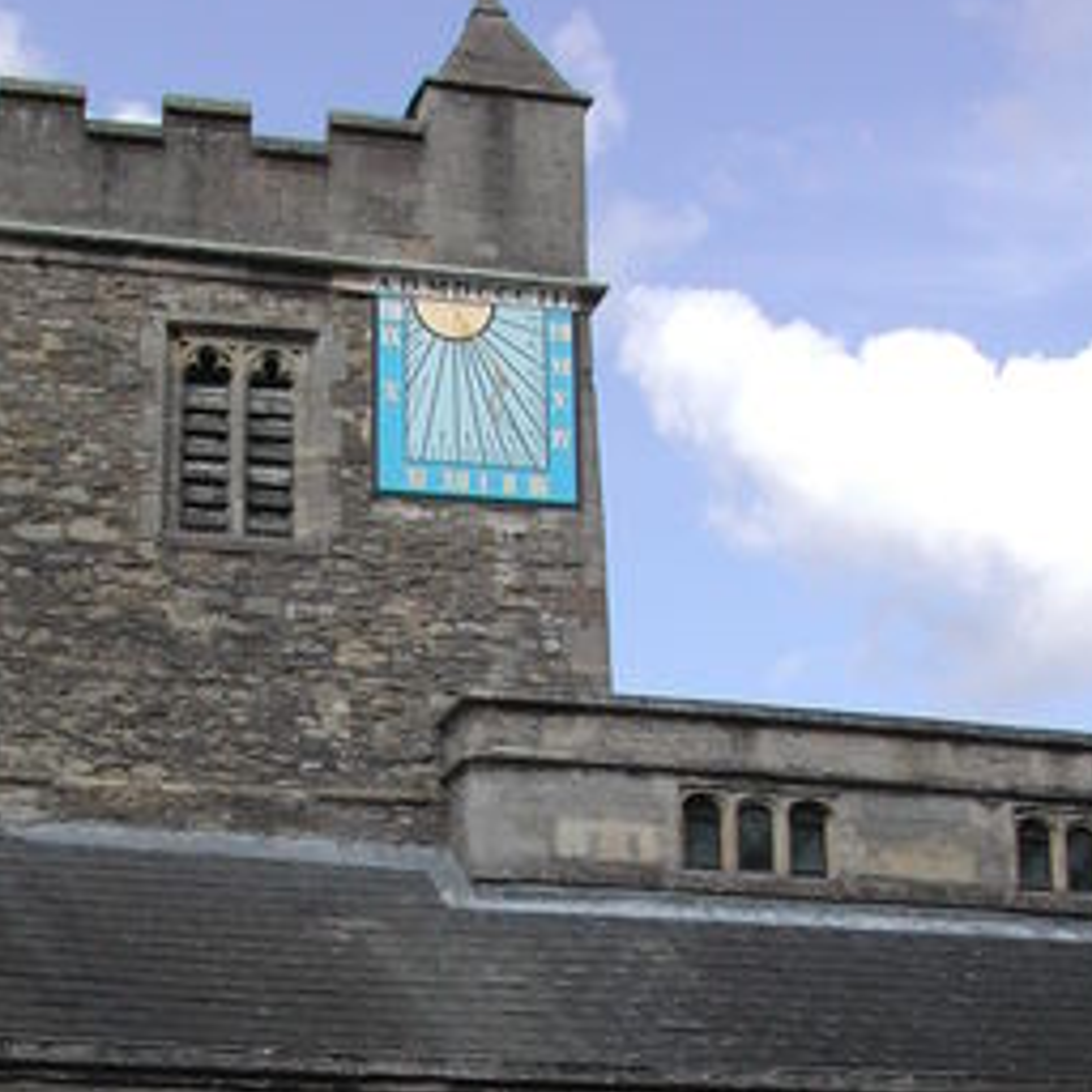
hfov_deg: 24.3
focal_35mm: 71
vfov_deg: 23.9
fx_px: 2534
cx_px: 469
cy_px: 892
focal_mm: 9
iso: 100
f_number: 8
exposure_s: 1/169
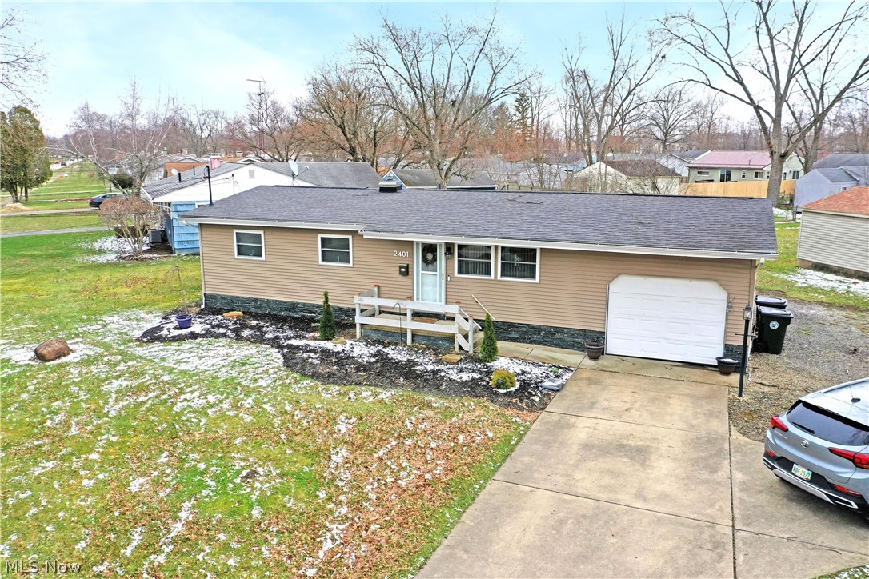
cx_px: 434
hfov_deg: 65.5
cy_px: 290
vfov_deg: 46.4
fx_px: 676
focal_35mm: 28
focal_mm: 10.26
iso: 100
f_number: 5.6
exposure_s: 1/320
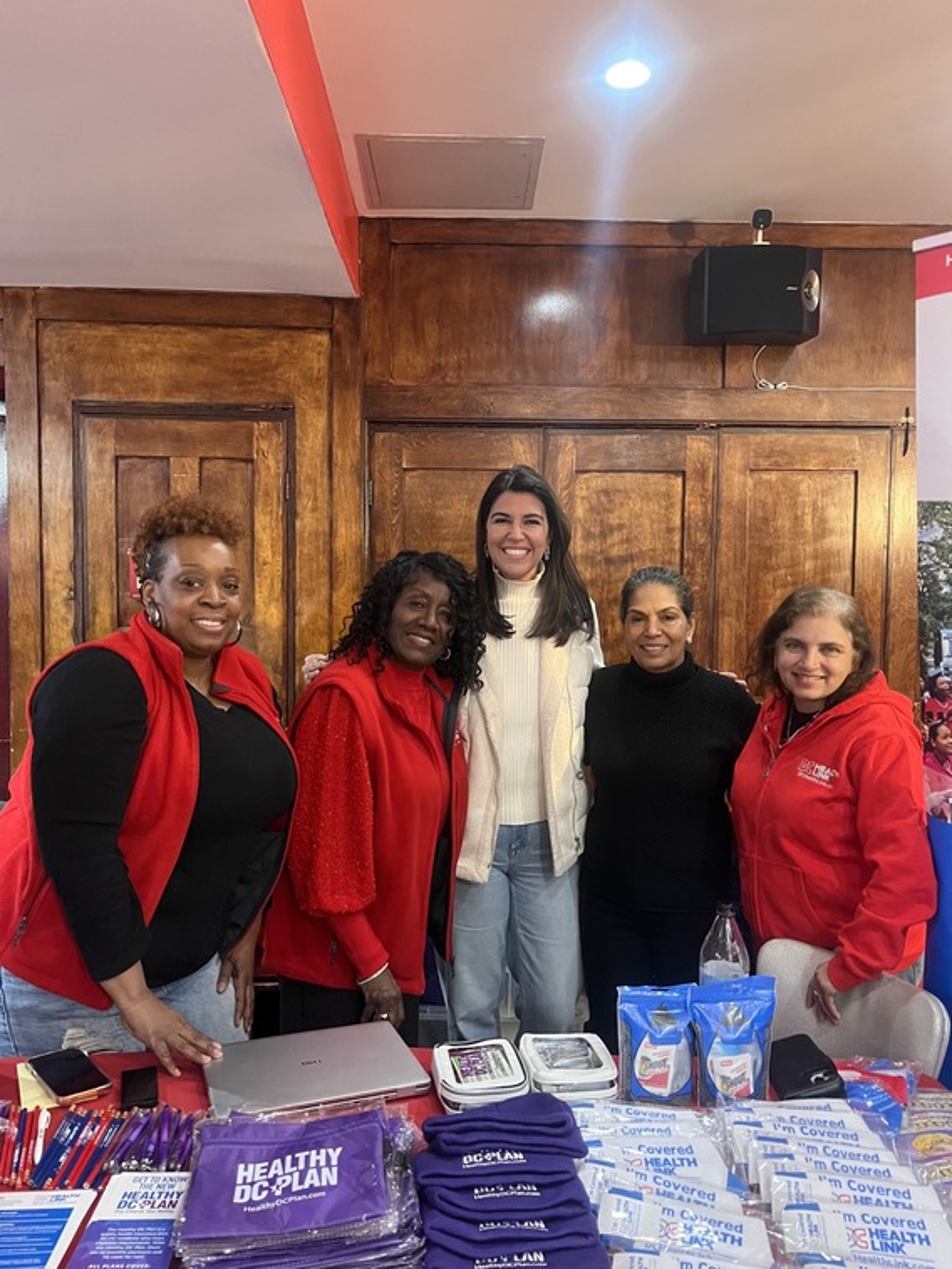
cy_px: 634
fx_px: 953
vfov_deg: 67.3
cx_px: 476
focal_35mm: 26
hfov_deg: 53.1
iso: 800
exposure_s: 1/30
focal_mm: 5.1
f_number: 1.6
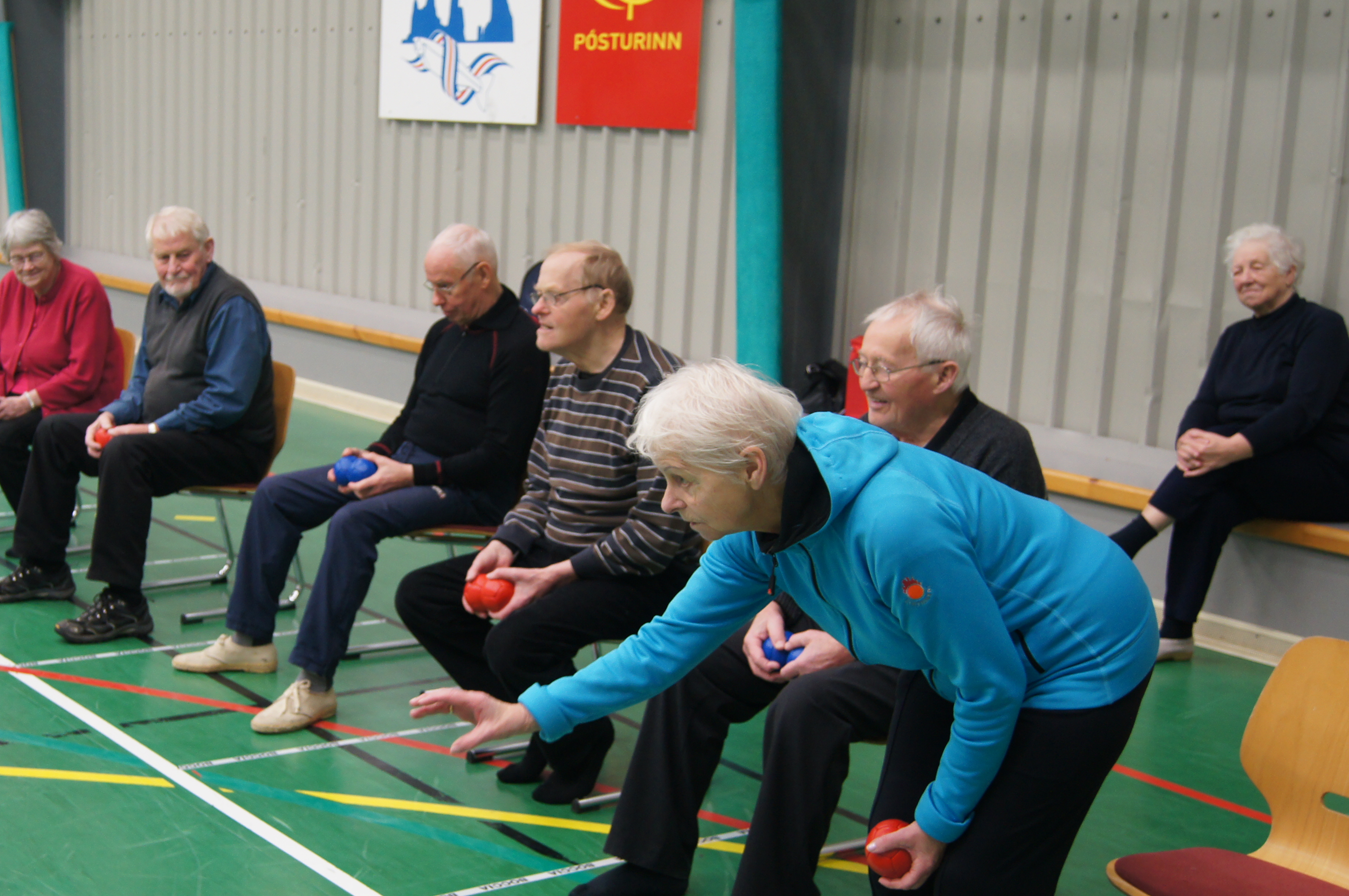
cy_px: 533
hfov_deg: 37.8
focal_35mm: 52
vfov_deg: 25.9
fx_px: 1946
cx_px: 460
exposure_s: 1/50
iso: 500
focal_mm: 26
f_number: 4.5
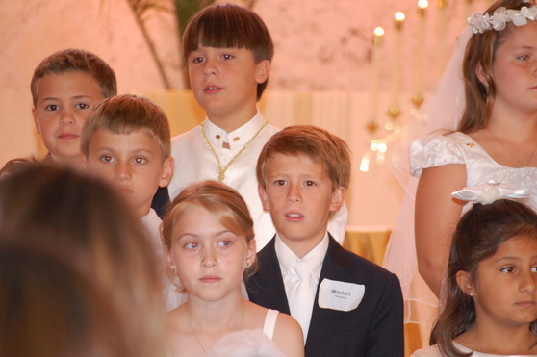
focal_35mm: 250
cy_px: 192
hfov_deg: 8.3
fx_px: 3719
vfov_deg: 5.5
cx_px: 292
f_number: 5.3
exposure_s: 1/60
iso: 1000
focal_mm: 145
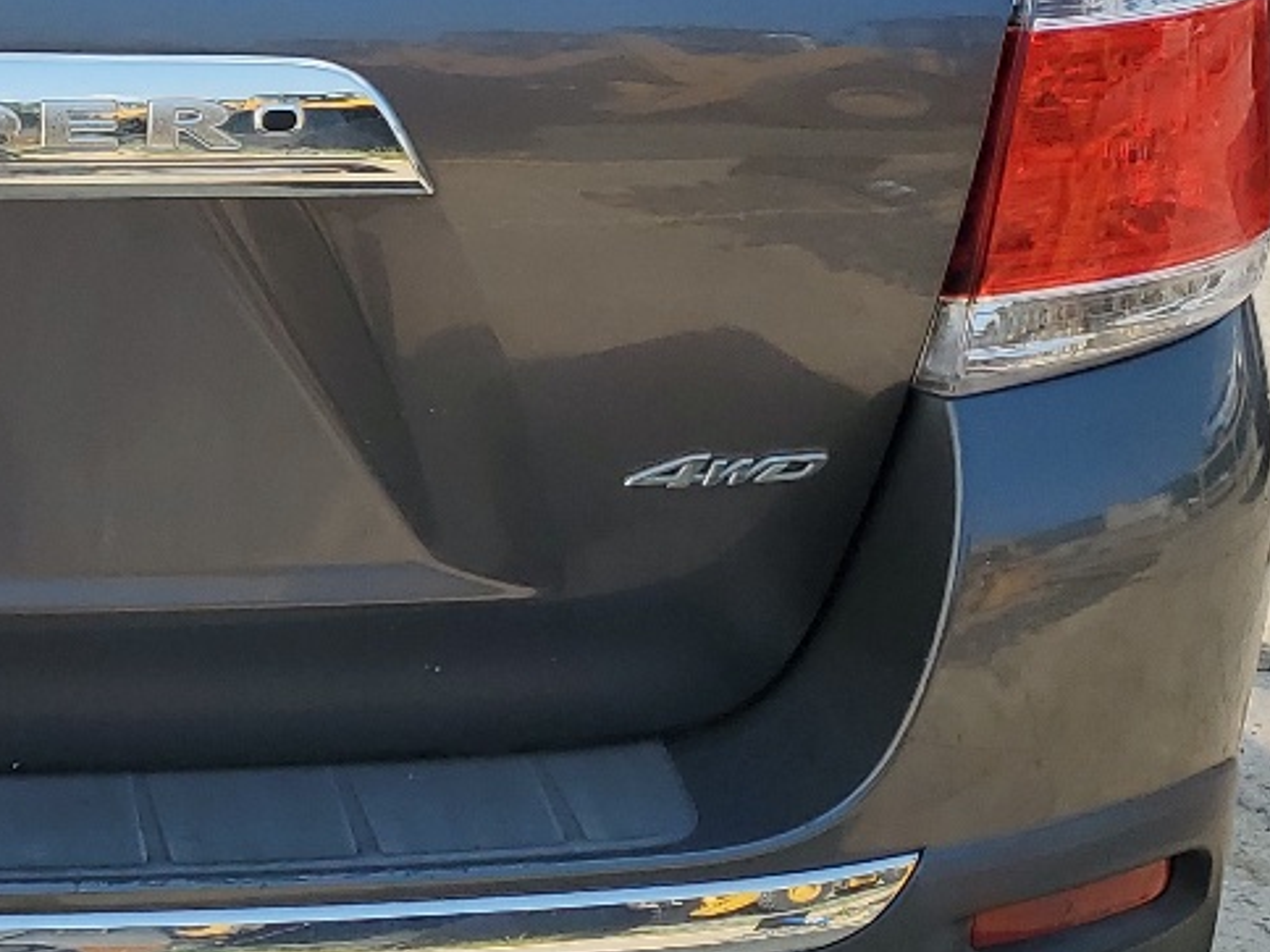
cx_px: -100
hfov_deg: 21.7
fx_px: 3155
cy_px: 63
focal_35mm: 86
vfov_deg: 16.9
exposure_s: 1/2000
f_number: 1.5
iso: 50
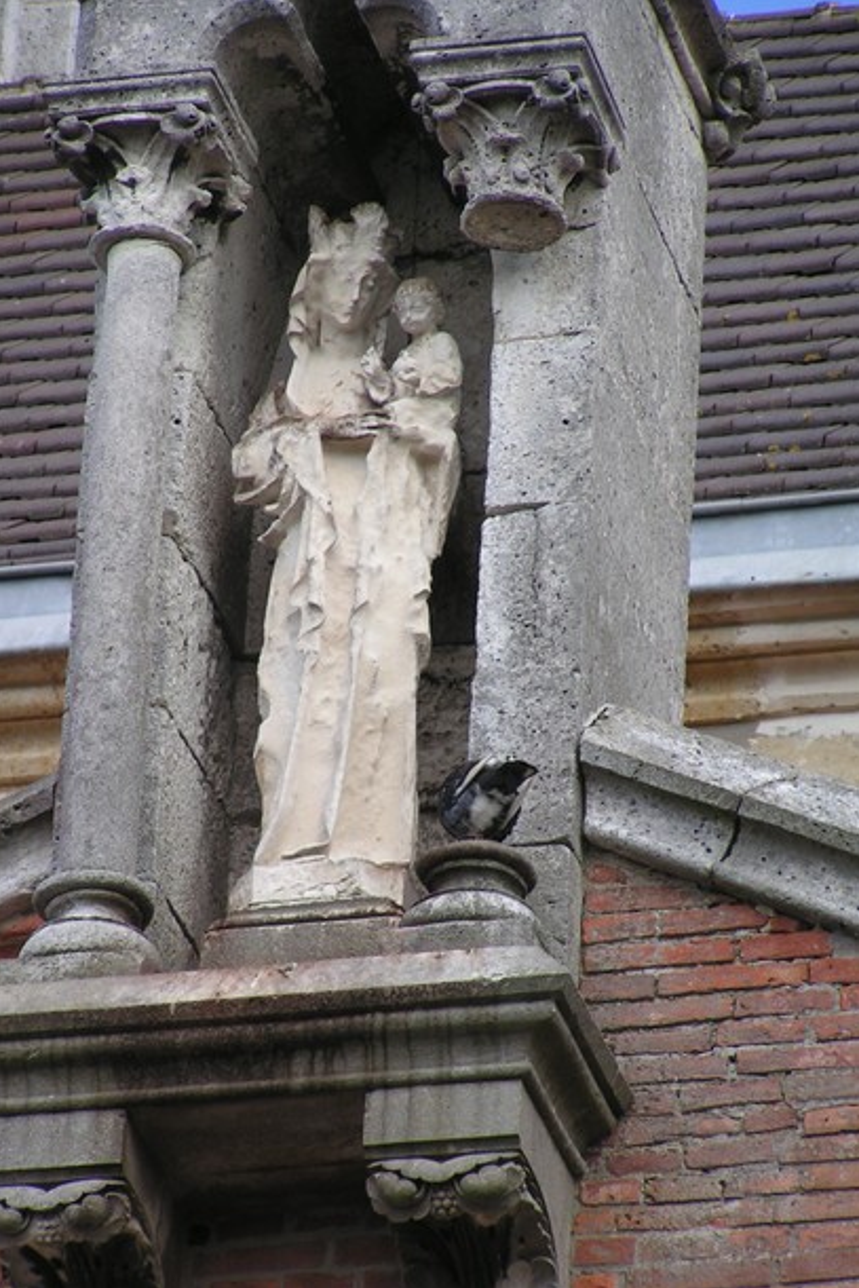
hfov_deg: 4.2
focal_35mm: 325
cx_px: 378
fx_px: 11625
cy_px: 645
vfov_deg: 6.3
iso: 50
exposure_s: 1/320
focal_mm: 47.6
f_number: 4
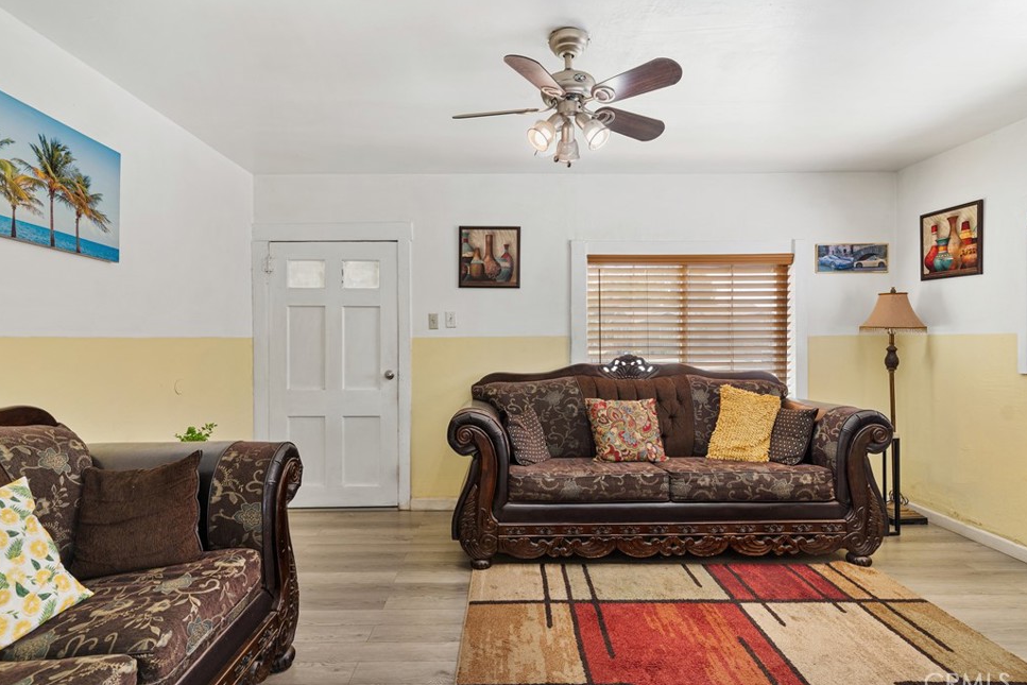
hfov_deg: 90.0
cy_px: 335
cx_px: 507
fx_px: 514
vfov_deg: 67.4
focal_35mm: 18
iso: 400
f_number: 5.6
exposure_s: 1/4
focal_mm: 17
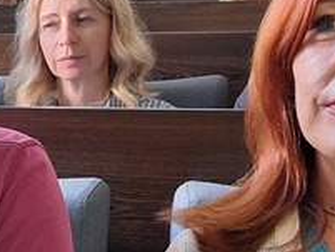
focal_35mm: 137
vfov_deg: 10.6
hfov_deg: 13.8
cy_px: 312
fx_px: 1327
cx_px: -117
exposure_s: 1/50
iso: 160
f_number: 1.8
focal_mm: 5.54
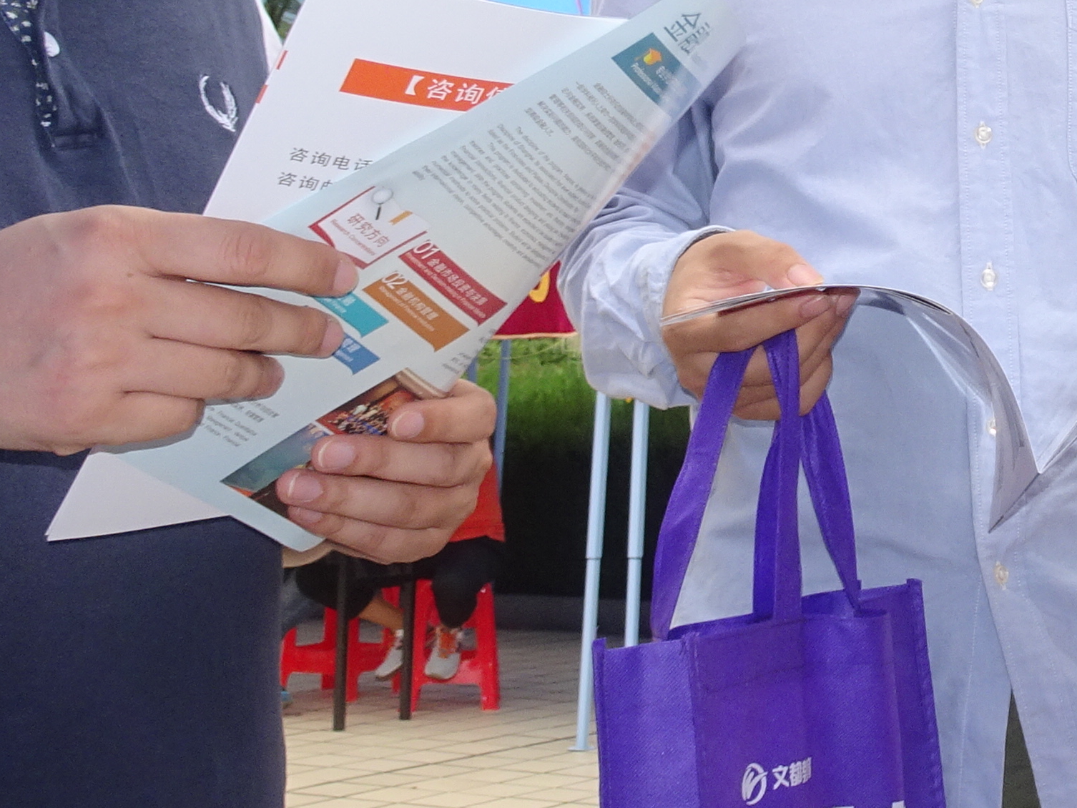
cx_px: 1093
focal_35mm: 78
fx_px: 2427
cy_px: 81
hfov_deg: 23.9
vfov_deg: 18.6
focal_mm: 4.1
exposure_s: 1/250
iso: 80
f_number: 3.5
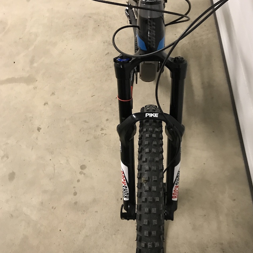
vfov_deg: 41.7
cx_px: 145
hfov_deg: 41.8
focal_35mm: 40
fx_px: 331
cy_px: 149
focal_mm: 3.99
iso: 100
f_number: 1.8
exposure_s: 1/9
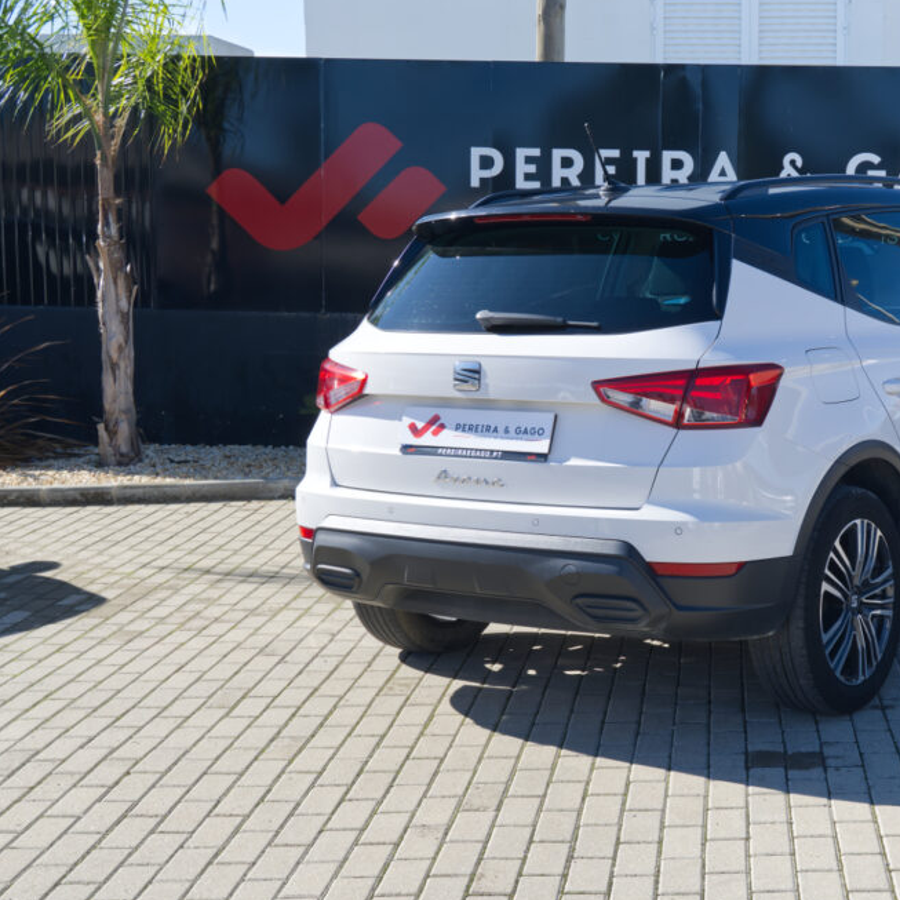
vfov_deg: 30.6
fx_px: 1647
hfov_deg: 30.0
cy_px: 440
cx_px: 693
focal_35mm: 56
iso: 160
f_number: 9
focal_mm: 28
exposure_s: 1/160
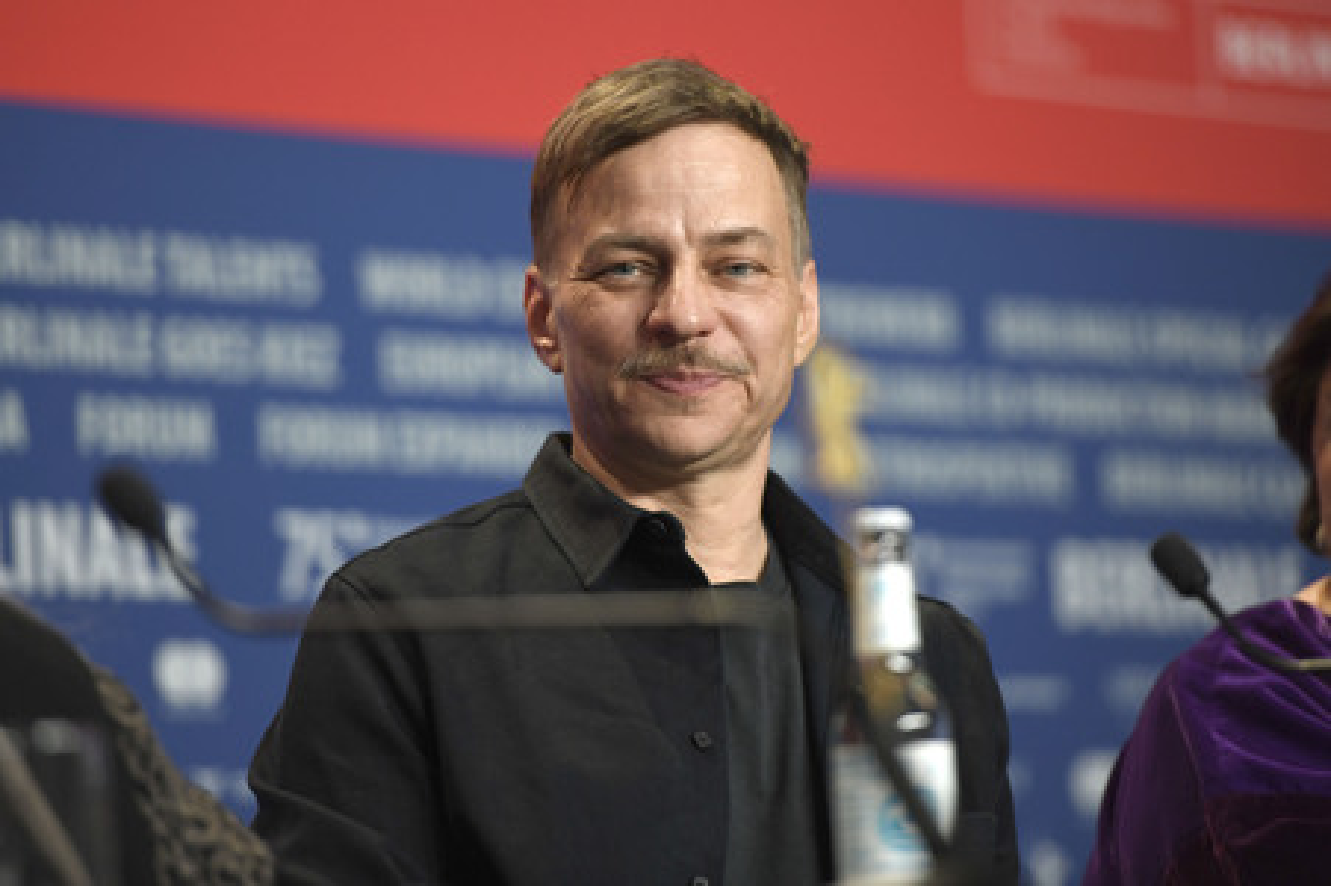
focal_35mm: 200
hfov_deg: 10.3
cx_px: 666
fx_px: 7389
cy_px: 443
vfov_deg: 6.9
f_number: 3.5
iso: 1250
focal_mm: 200
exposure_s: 1/250
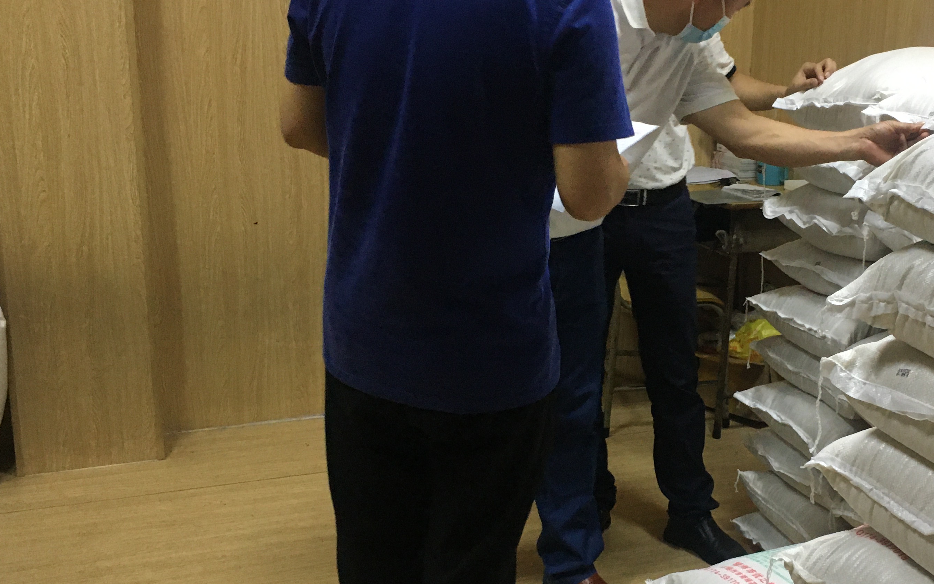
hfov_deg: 42.9
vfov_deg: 28.0
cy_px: 330
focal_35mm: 46
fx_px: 1171
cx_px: 618
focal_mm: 4.15
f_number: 2.2
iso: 200
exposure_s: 1/25
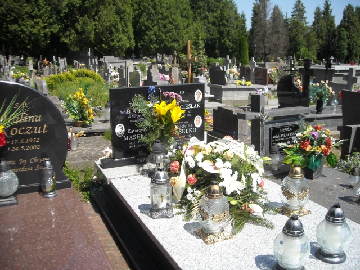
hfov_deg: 52.6
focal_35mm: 35
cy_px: 135
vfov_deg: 40.7
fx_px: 364
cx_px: 180
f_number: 5.6
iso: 64
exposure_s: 1/218
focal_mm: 5.7
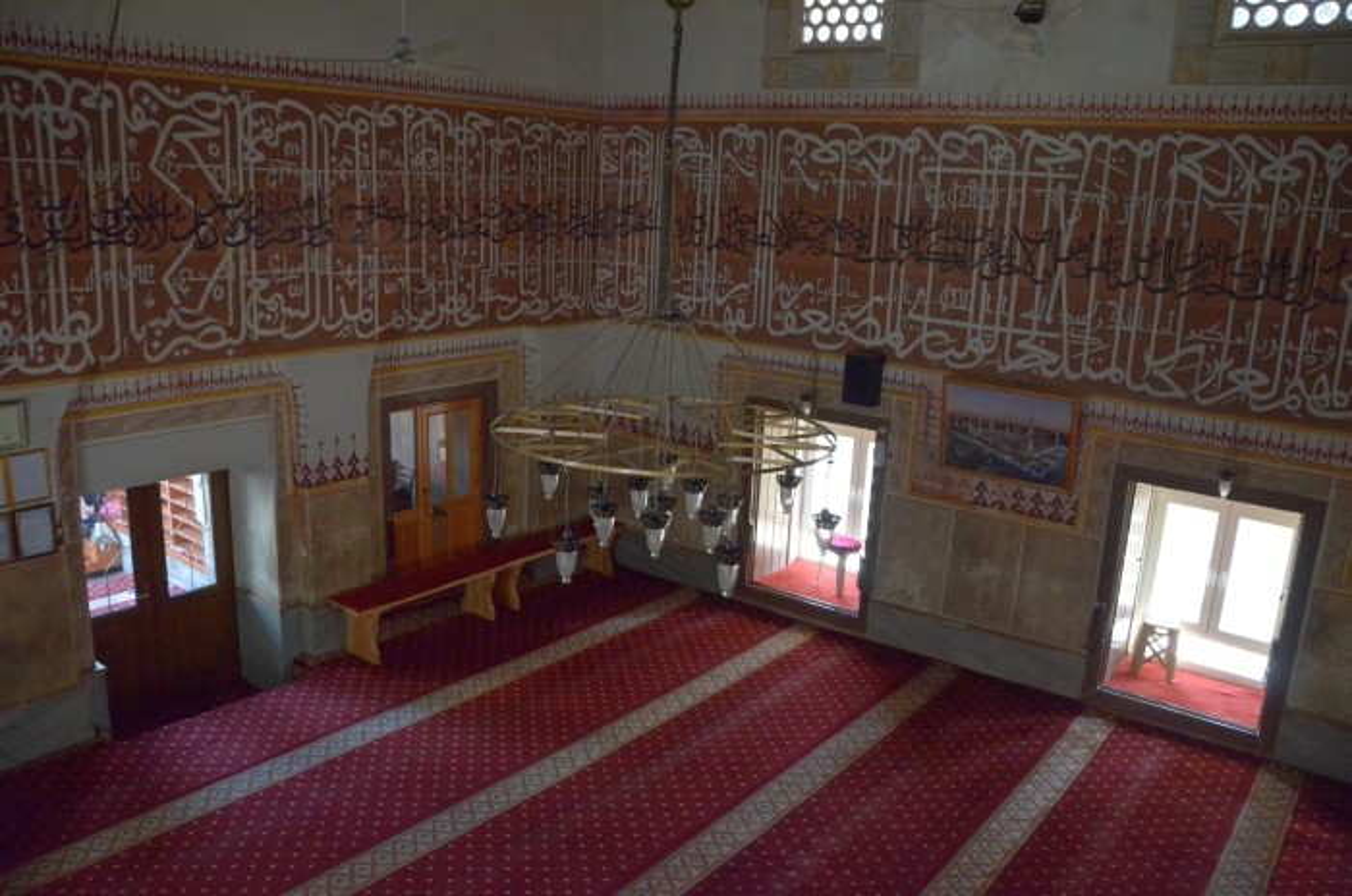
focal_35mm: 27
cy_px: 448
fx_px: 1012
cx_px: 676
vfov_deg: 47.8
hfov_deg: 67.5
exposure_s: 1/125
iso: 4000
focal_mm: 18
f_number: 5.6
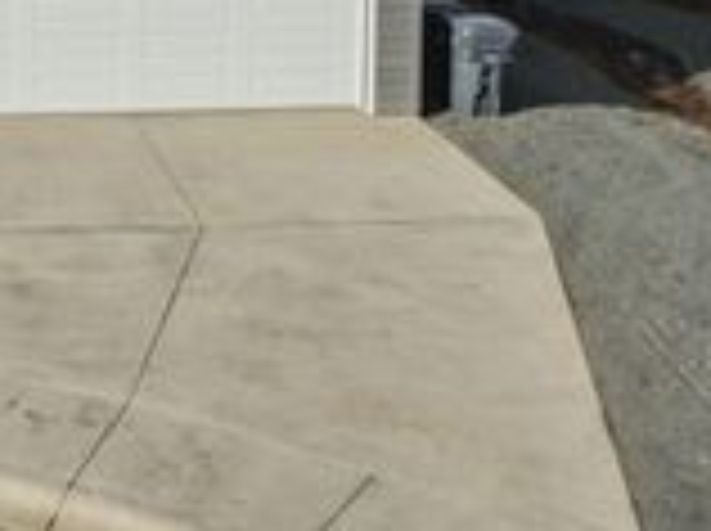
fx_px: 1559
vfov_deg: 17.3
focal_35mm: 76
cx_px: -68
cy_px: -279
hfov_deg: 24.1
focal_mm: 12.3
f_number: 2.8
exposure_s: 1/8000
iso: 100
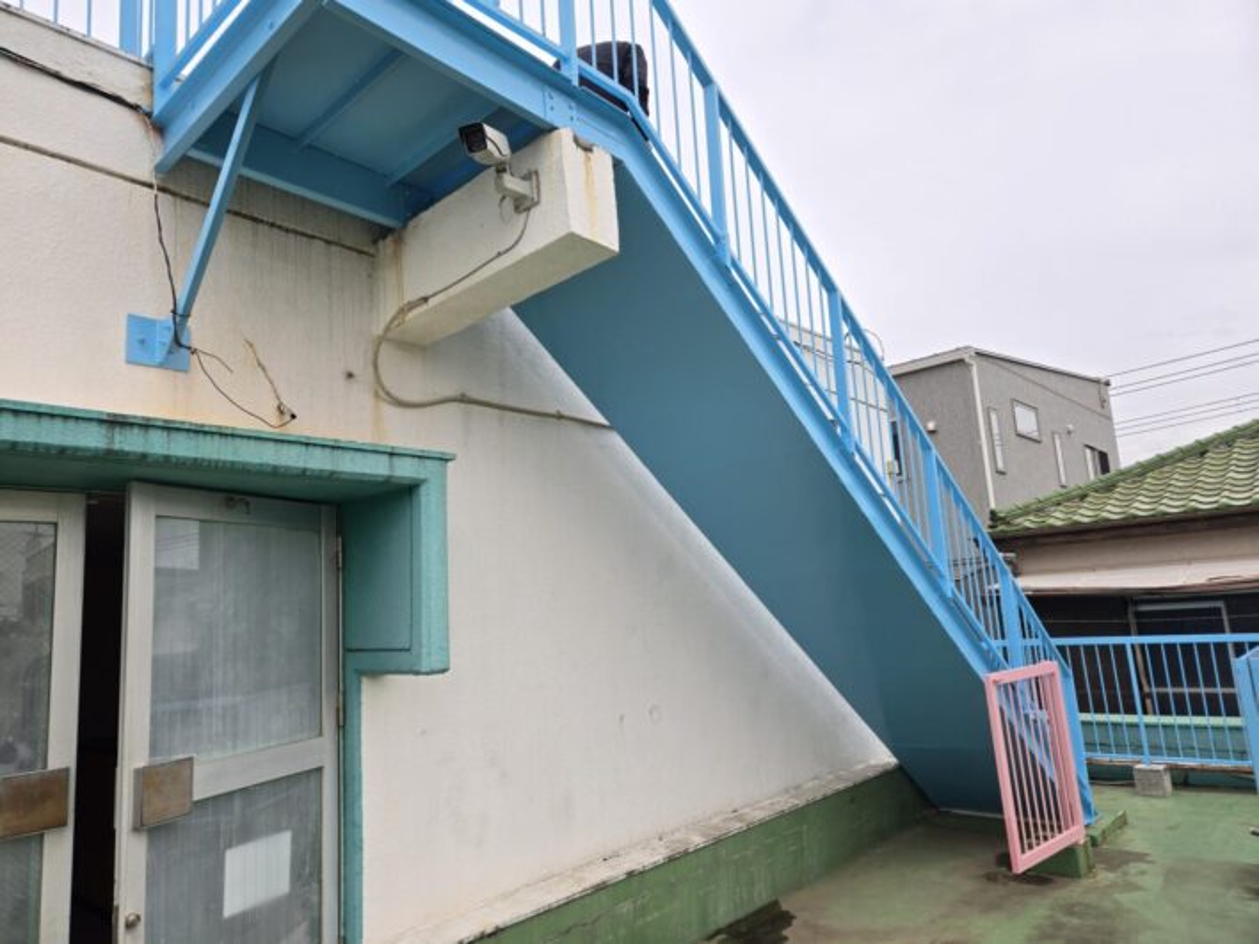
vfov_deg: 58.9
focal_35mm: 23
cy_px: 472
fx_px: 837
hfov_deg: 73.9
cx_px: 630
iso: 25
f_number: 1.8
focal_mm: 5.4
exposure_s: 1/1425
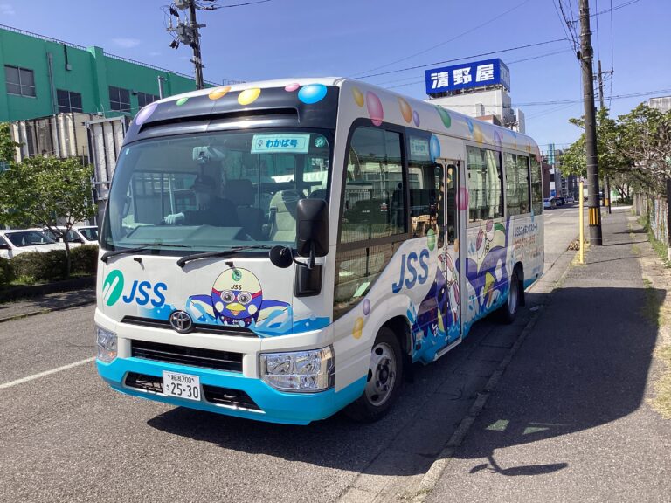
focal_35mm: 31
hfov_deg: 58.4
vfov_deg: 45.4
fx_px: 601
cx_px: 336
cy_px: 252
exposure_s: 1/1359
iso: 25
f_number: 2.4
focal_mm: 3.3
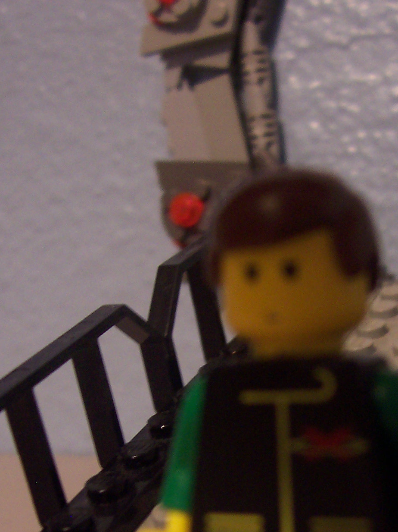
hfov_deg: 23.9
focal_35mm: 61
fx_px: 936
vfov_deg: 31.0
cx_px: 277
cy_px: 413
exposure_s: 1/8
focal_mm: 5.6
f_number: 2.8
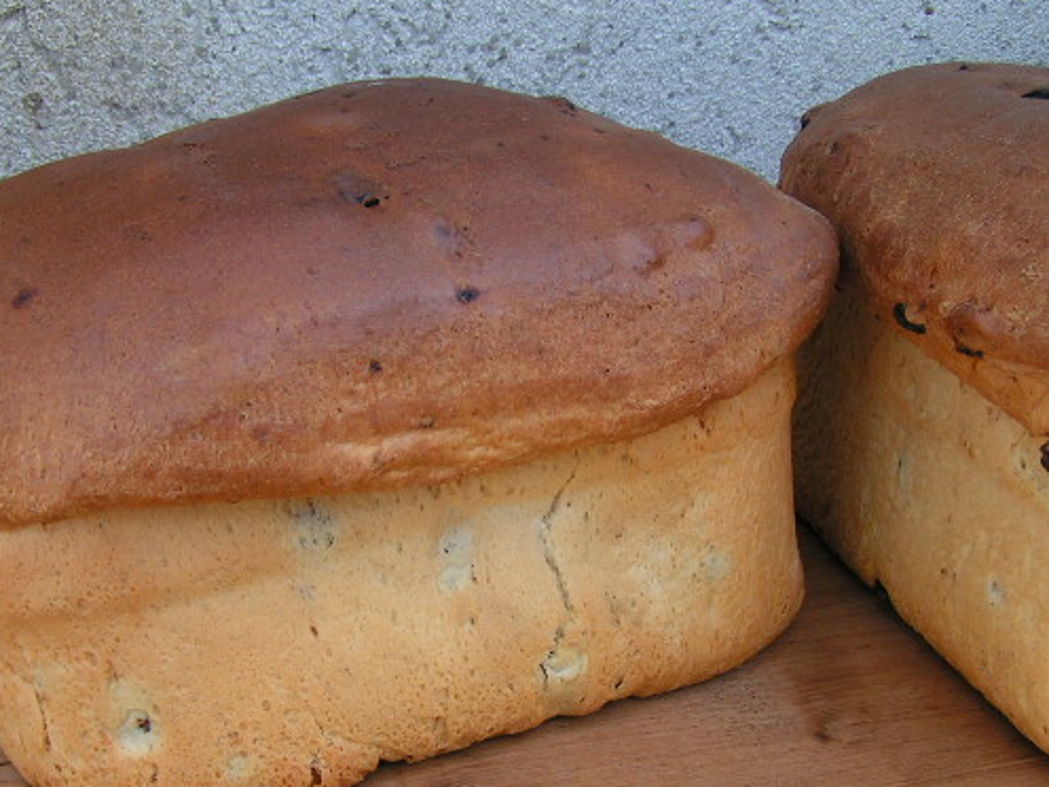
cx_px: 453
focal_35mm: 49
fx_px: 1485
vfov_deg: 29.6
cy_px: 480
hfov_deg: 38.8
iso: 50
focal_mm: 5.8
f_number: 4
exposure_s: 1/60
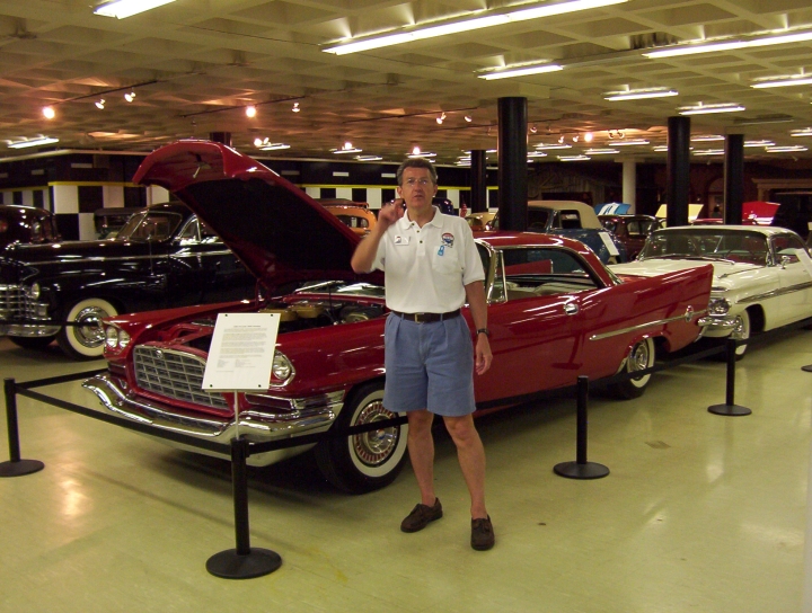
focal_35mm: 36
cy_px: 306
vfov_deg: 39.8
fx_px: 847
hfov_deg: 51.2
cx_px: 406
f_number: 2.76
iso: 140
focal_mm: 5.54
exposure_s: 1/30
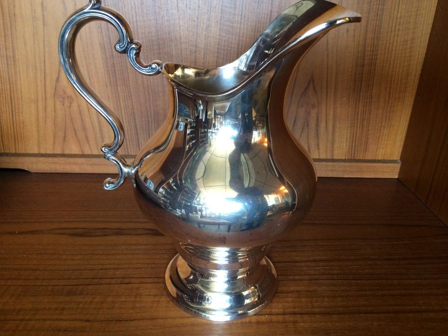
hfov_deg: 60.0
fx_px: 388
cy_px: 168
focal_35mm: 30
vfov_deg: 46.8
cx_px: 224
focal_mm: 4.12
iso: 160
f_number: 2.2
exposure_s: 1/30
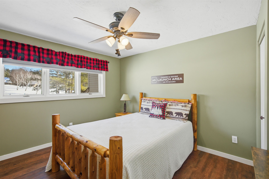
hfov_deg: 96.7
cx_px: 134
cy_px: 90
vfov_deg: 73.7
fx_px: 120
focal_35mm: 16
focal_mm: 16
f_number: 8
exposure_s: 1/2500
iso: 1250
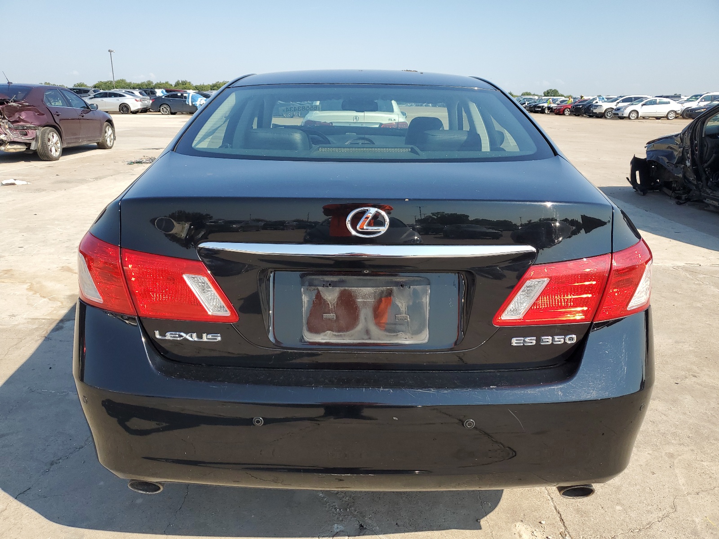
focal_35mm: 26
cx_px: 360
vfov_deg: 53.1
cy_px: 270
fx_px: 540
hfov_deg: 67.3
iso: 50
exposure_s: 1/2000
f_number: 1.5
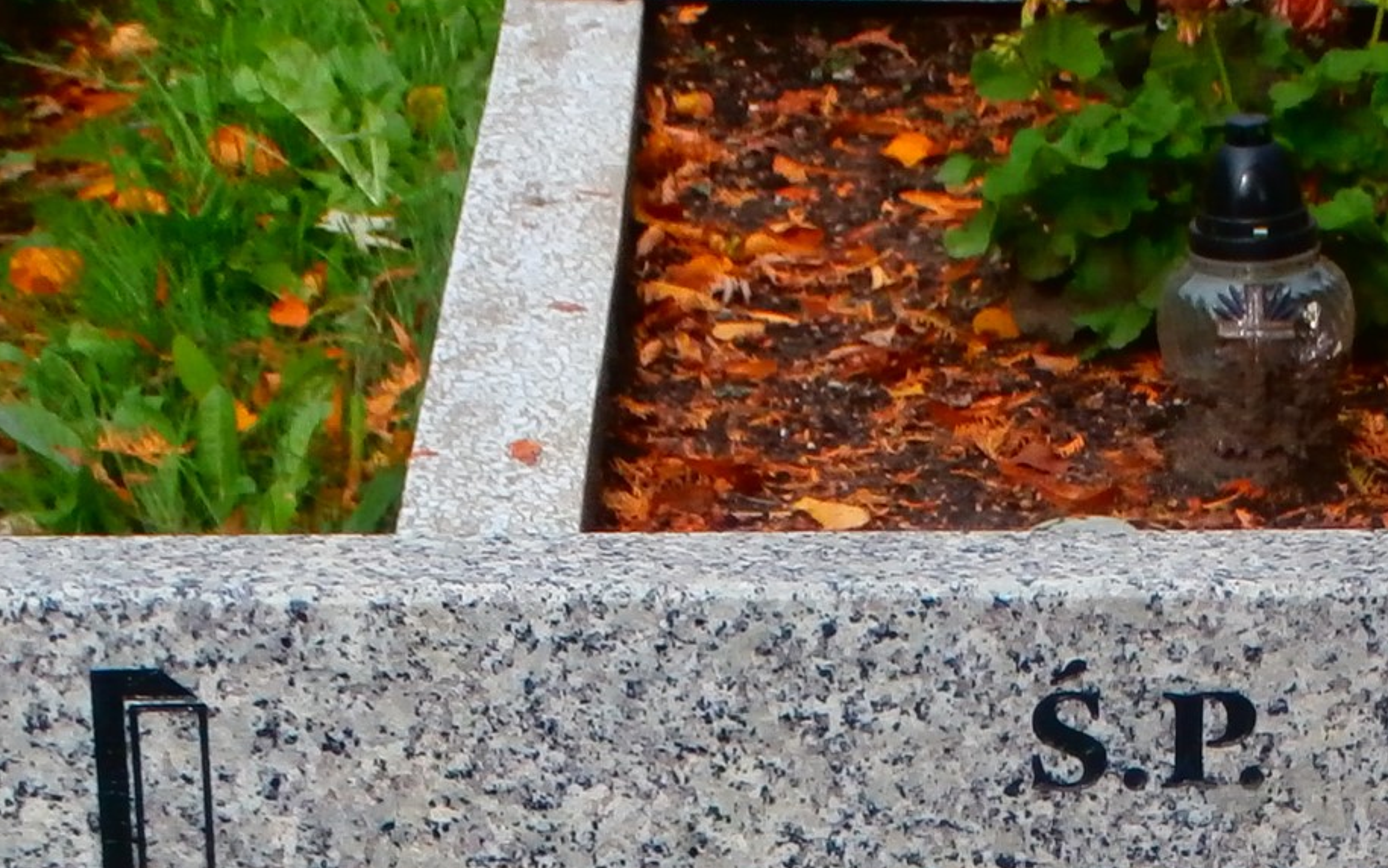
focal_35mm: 163
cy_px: 1275
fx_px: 6166
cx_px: 1192
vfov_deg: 7.9
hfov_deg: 12.8
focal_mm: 8.29
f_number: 4.2
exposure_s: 1/250
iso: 100
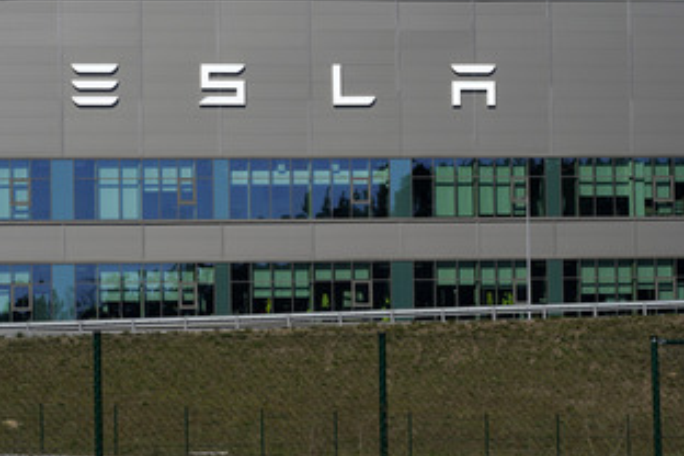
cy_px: 153
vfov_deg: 8.6
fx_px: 3021
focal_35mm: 159
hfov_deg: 12.9
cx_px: 328
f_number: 7.1
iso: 100
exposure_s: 1/800
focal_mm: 110
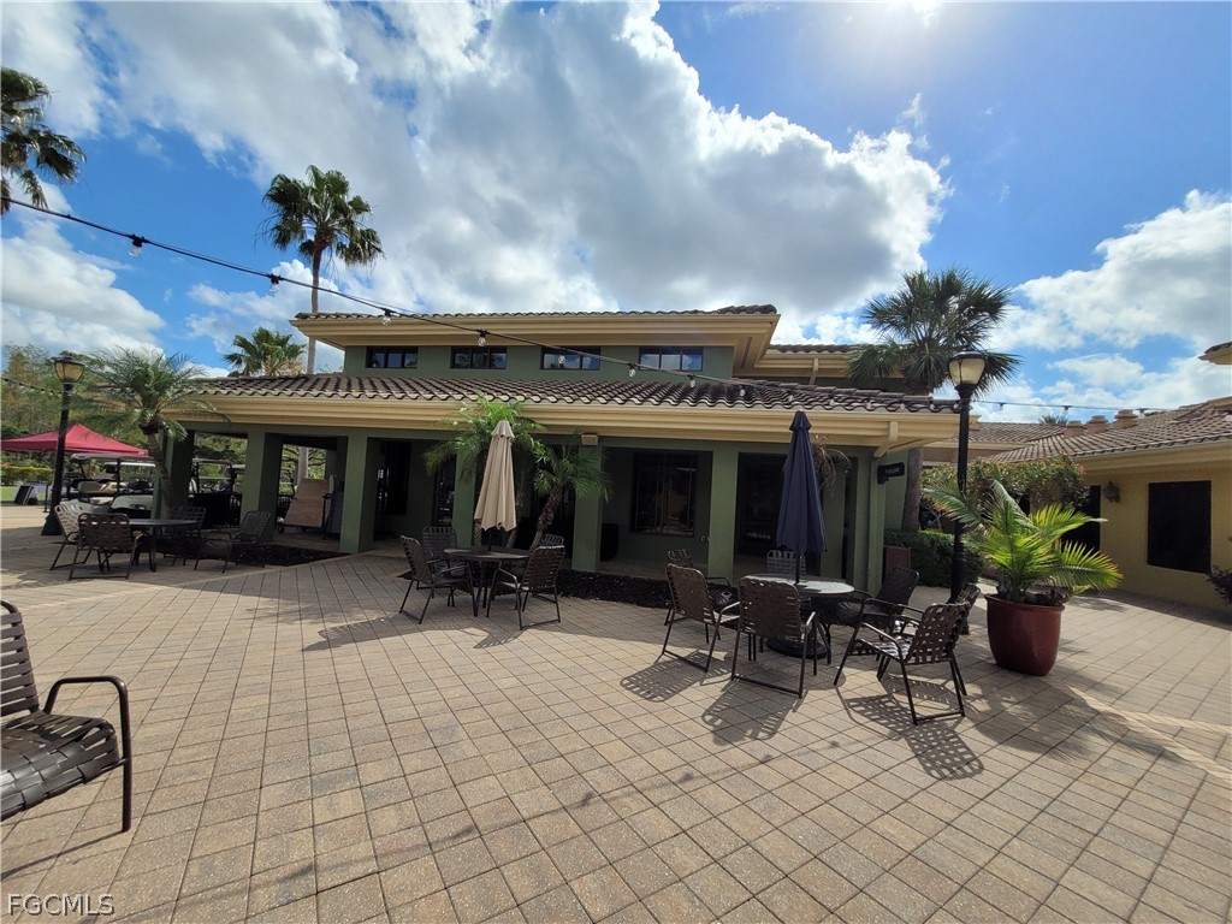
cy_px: 462
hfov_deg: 106.2
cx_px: 616
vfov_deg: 89.9
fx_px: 463
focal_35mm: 13
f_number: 2.2
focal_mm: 1.74
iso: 40
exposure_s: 1/2246
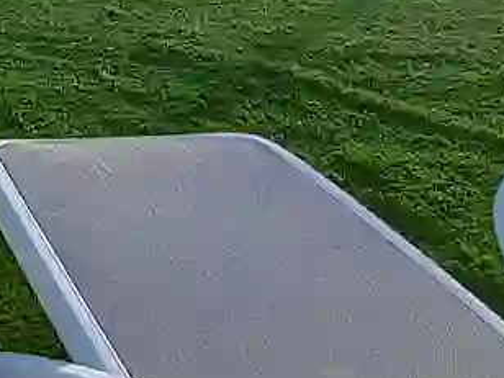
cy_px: -385
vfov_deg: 14.8
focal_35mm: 81
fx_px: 1179
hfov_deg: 19.7
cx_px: -327
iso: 50
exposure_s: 1/1103
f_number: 2.2
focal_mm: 1.74
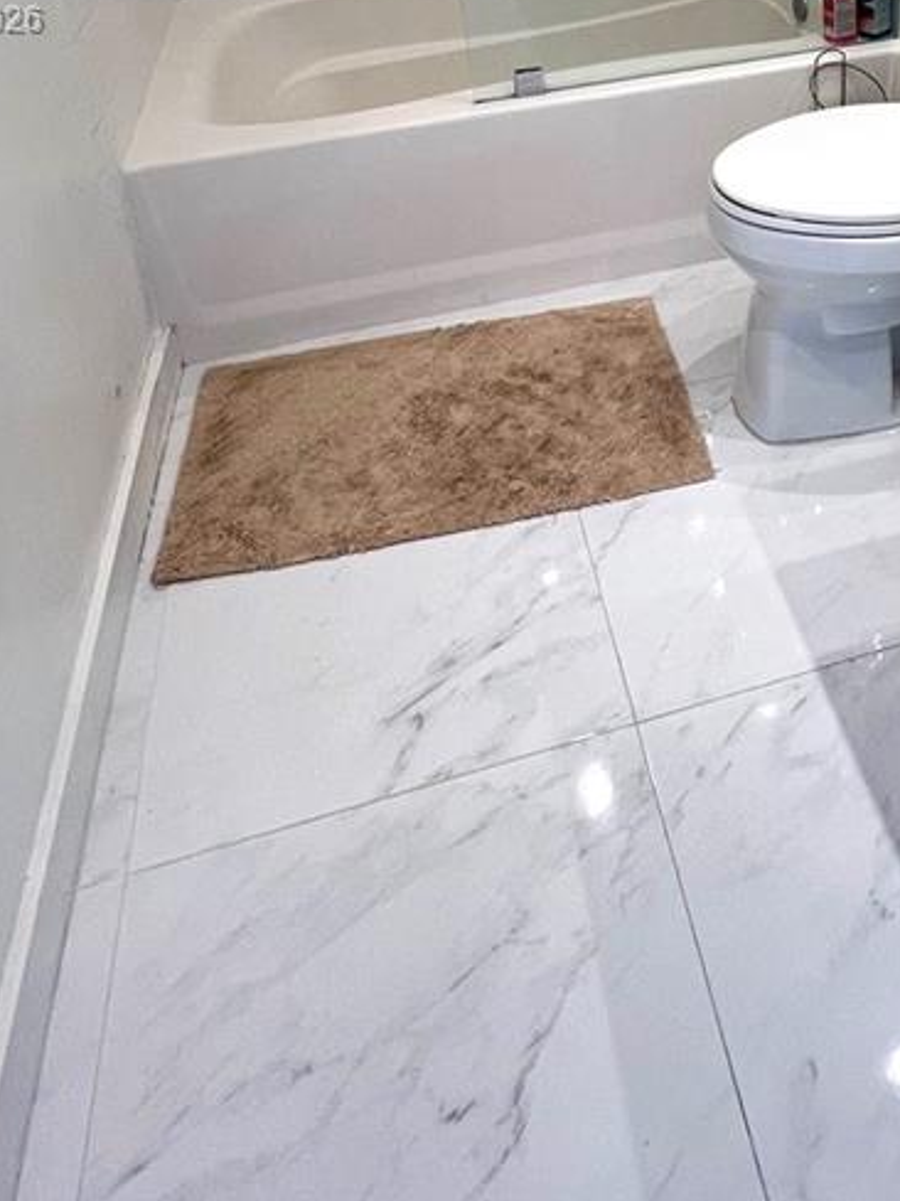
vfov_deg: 47.9
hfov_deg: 42.6
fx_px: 1109
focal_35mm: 32
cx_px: 693
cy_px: 22
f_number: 1.8
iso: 80
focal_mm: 1.57
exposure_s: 1/120
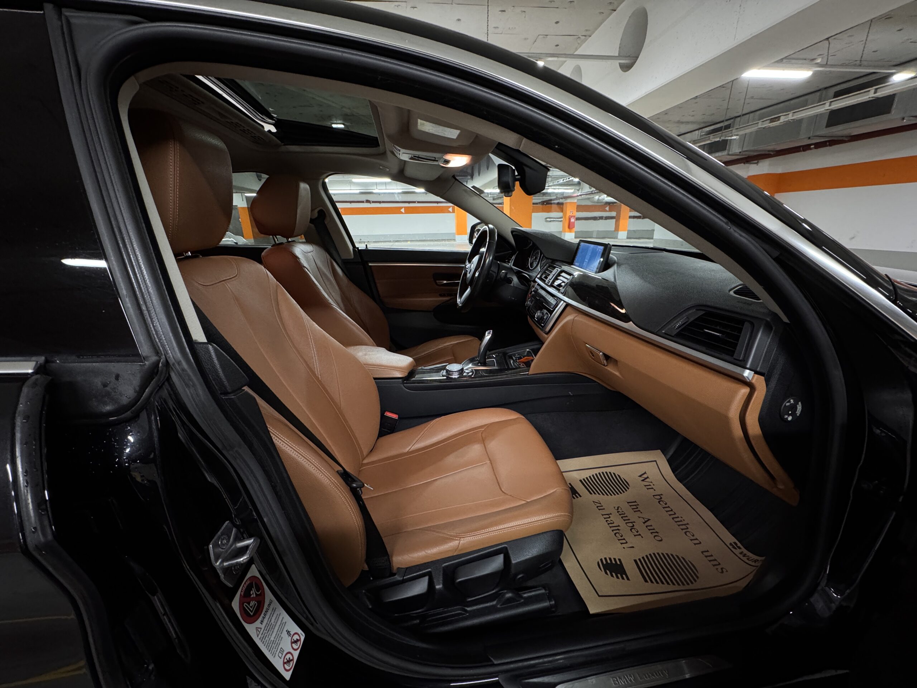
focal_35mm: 14
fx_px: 371
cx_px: 458
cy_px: 344
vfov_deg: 85.7
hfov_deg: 102.1
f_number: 2.2
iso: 400
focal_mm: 2.22
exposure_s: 1/50
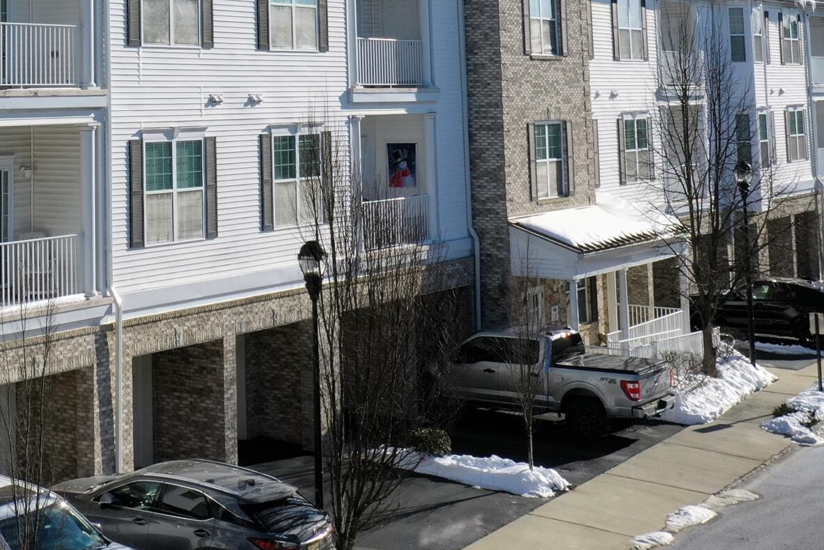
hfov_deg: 27.7
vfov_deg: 18.2
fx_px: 1625
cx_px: 137
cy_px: -112
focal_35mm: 71
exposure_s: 1/800
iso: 100
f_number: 6.3
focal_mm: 10.26
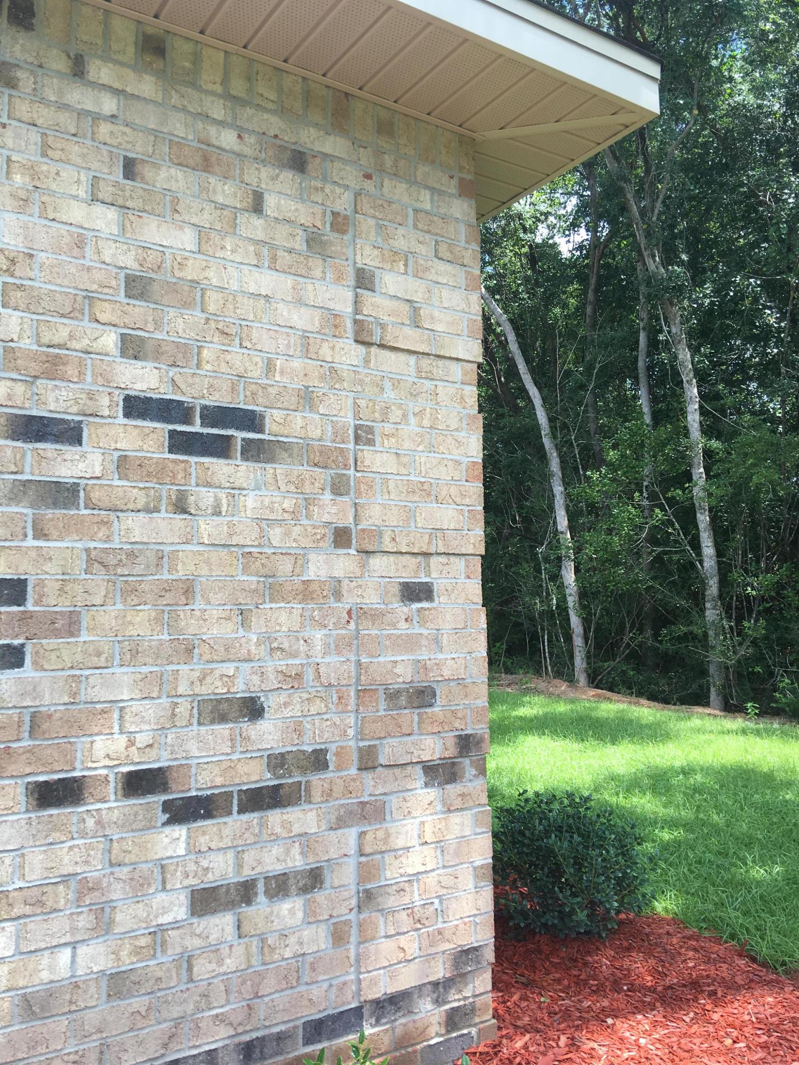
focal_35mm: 29
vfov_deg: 61.7
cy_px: 532
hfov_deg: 48.2
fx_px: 892
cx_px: 400
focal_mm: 4.15
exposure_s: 1/353
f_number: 2.2
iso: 25
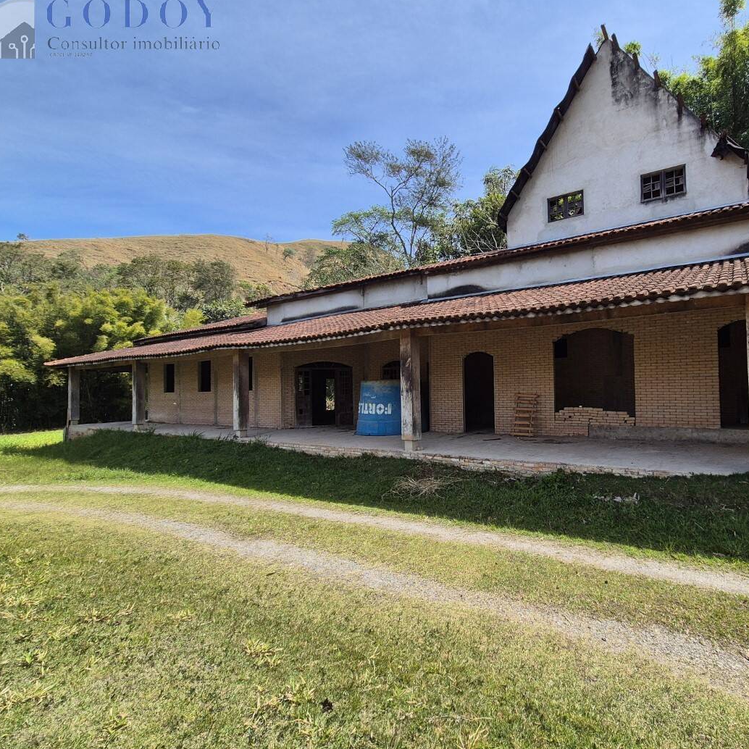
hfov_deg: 85.3
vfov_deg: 87.4
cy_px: 374
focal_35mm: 16
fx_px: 392
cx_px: 480
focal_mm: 2.2
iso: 50
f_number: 2.2
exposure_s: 1/1564
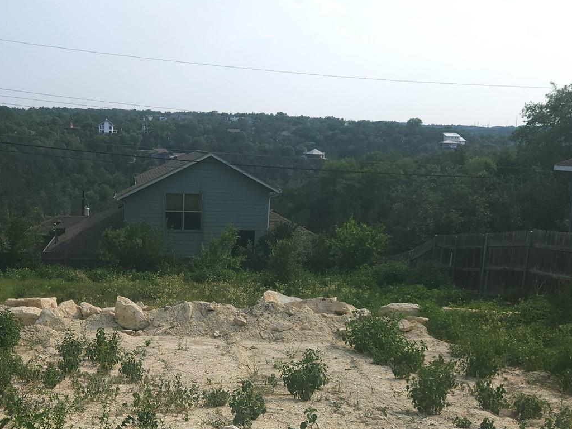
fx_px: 760
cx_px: 185
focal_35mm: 46
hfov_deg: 40.7
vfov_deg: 31.3
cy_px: 276
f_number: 1.8
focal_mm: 5.4
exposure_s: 1/3952
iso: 40
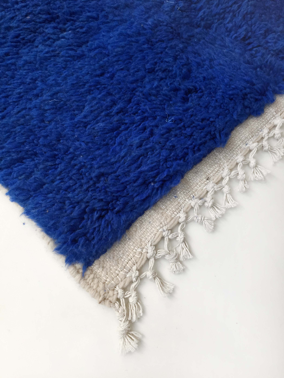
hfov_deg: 48.2
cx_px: 142
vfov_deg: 61.7
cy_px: 189
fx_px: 317
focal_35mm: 29
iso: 160
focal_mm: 4.15
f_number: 2.2
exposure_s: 1/33
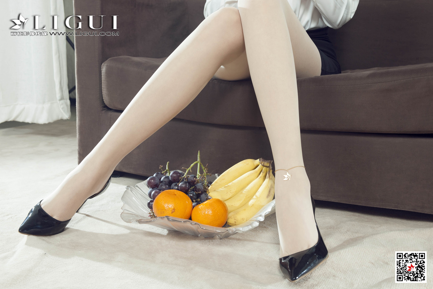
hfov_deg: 46.4
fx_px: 505
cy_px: 144
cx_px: 216
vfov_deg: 31.9
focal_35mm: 42
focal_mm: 42
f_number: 9
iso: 320
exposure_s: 1/125
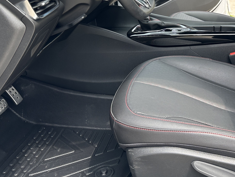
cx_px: 171
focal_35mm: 53
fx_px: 360
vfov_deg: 25.9
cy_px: -8
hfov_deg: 35.5
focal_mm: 6.86
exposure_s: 1/570
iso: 80
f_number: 1.78
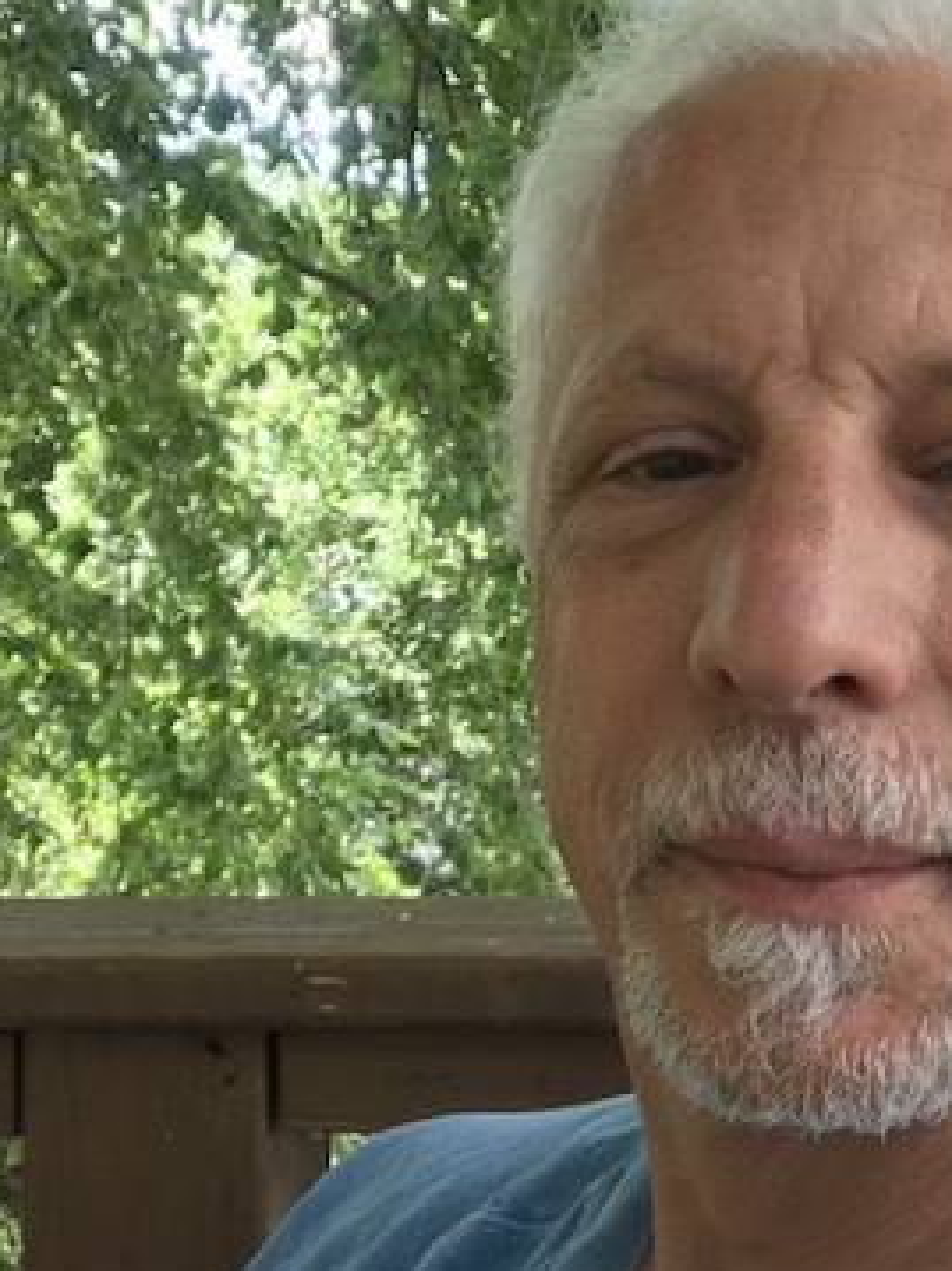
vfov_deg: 33.8
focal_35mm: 57
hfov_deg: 25.5
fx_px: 2091
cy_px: 612
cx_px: 658
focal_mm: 2.87
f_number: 2.2
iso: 25
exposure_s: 1/60
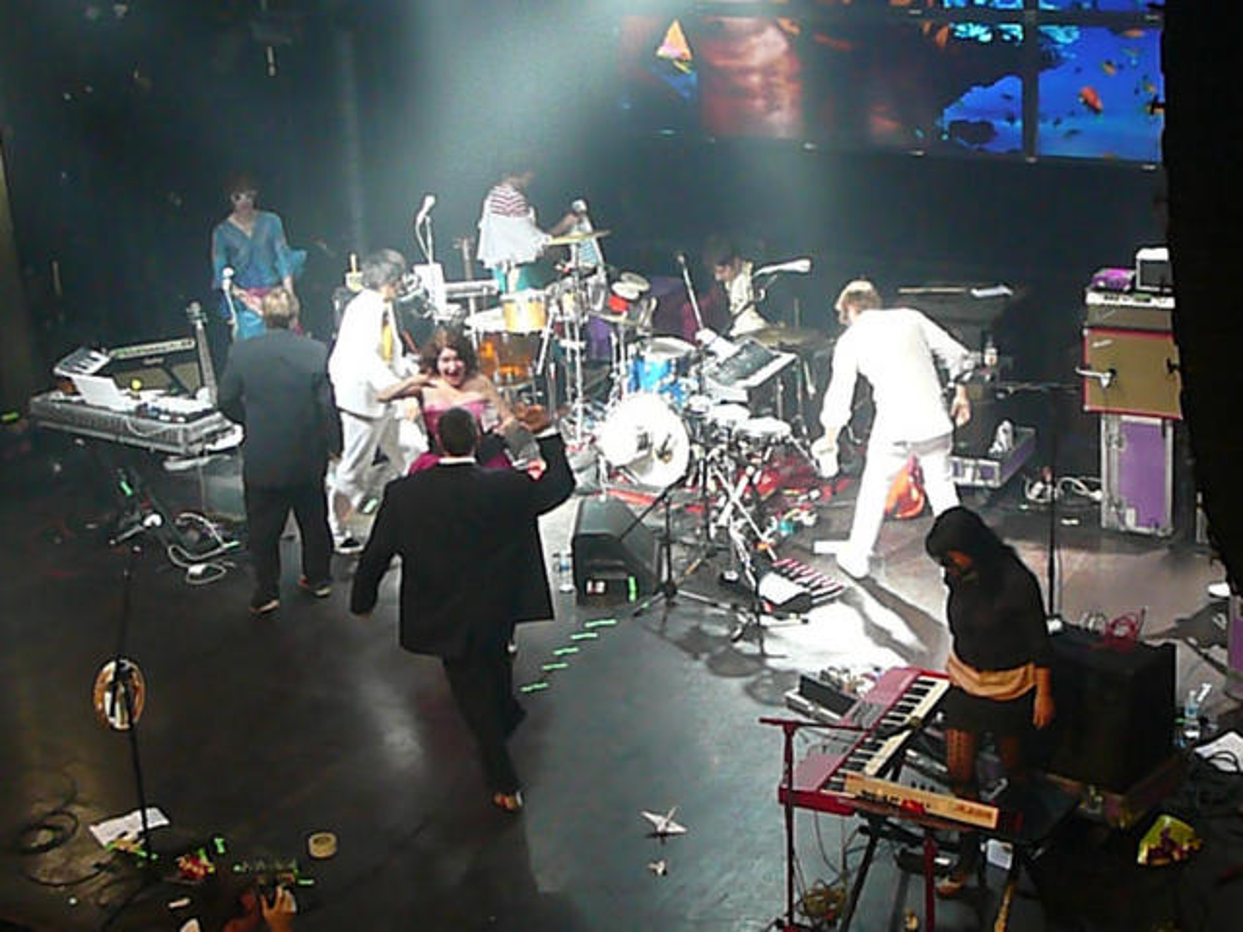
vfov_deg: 24.8
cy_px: 466
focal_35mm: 59
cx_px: 622
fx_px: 2119
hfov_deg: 32.7
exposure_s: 1/60
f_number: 3.5
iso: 800
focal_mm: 8.7
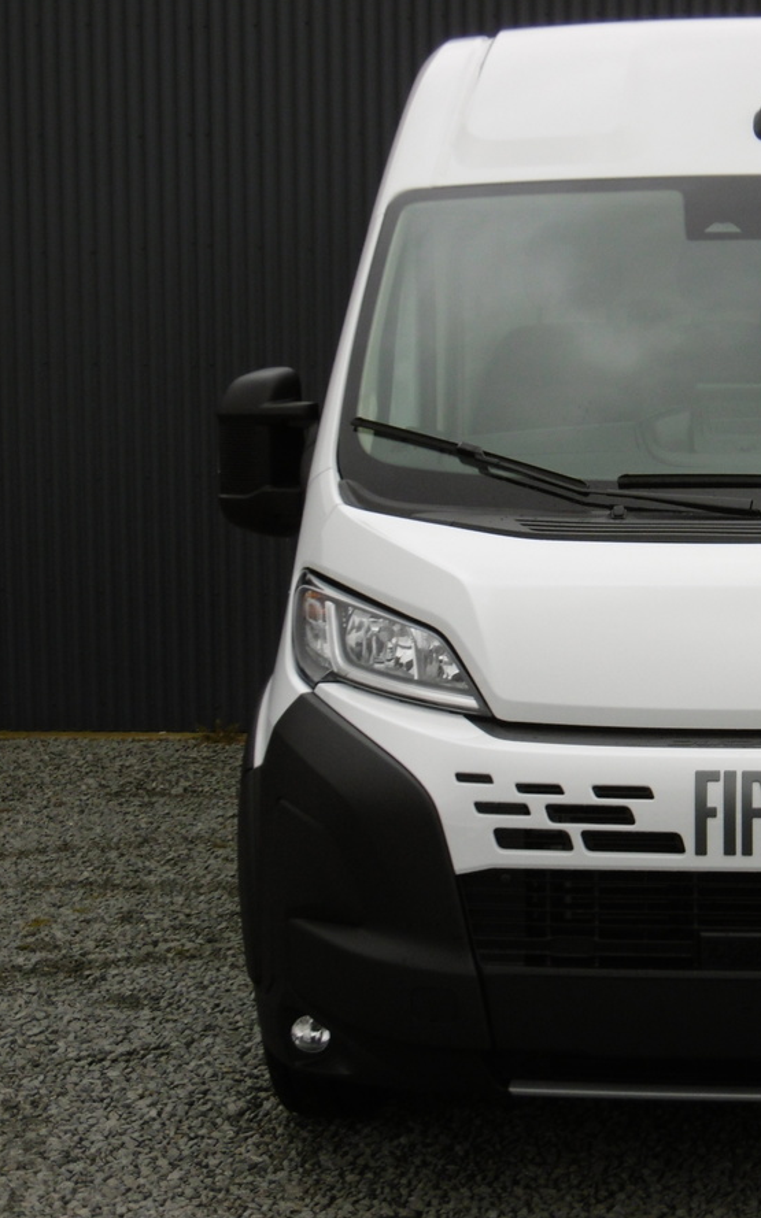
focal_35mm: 73
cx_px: 747
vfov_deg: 28.2
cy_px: 608
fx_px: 2424
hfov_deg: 17.5
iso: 100
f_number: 4
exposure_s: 1/500
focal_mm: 9.2
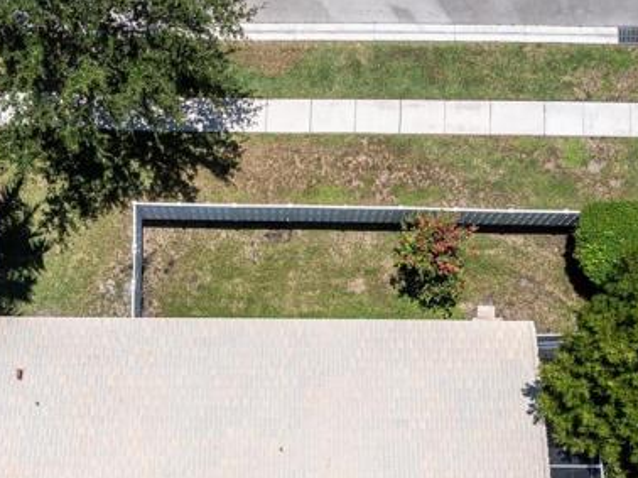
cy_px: 470
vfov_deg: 23.1
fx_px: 1124
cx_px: 278
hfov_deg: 31.7
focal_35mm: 61
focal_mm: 12.29
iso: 100
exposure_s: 1/200
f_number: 5
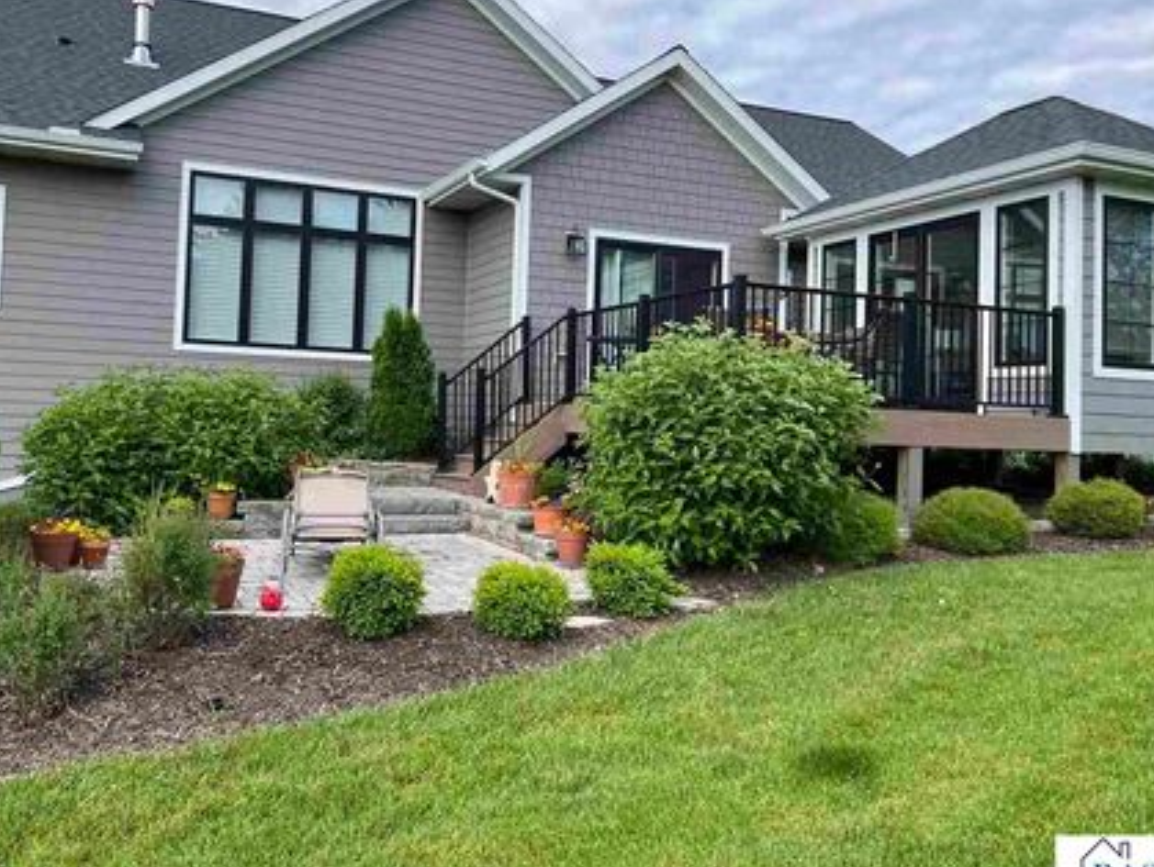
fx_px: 1034
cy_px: 373
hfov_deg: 58.1
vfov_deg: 45.4
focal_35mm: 31
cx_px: 501
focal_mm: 5.1
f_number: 1.6
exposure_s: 1/1404
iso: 50
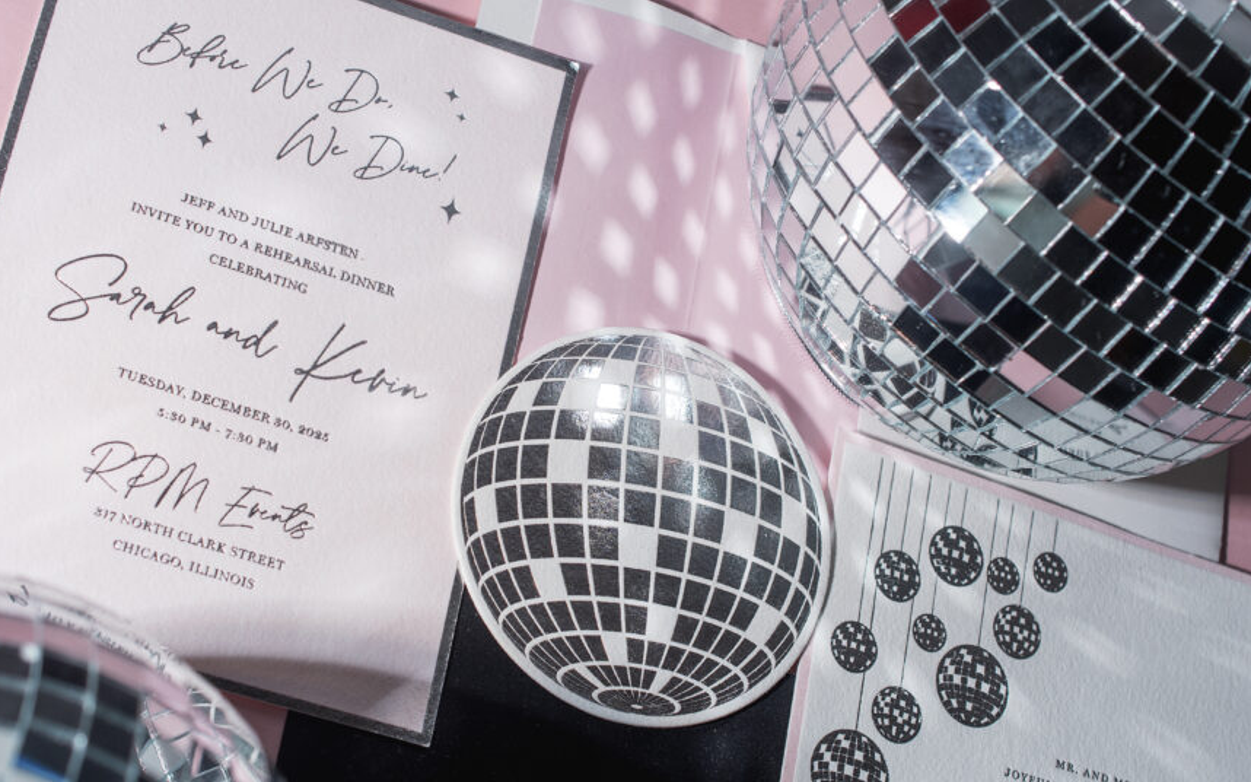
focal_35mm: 73
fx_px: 2489
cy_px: 452
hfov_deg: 28.2
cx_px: 612
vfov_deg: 17.8
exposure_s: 1/250
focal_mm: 40
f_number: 6.3
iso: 100
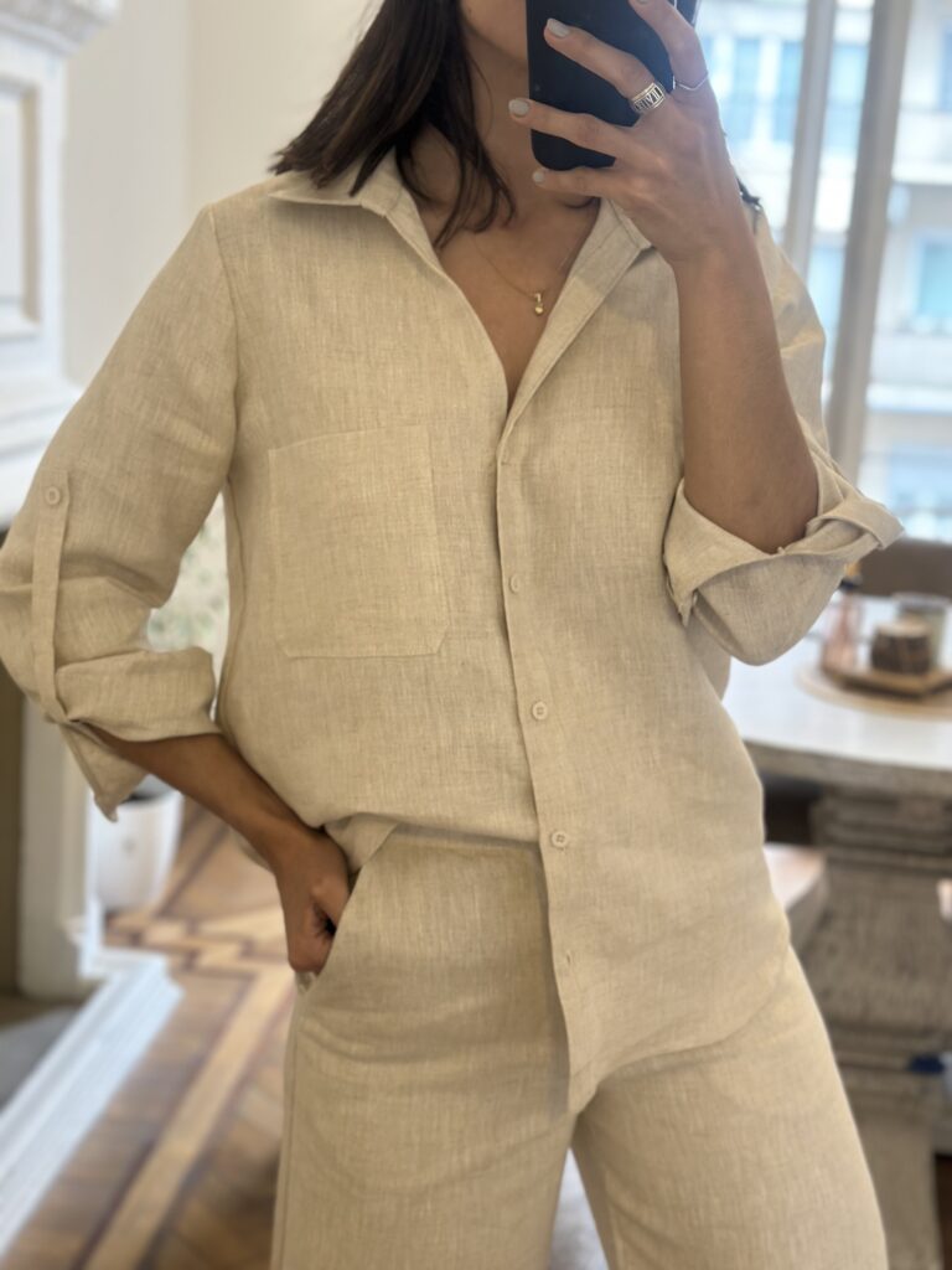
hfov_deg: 30.3
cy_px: 635
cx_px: 476
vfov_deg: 39.7
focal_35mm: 48
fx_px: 1760
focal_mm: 6.86
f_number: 1.78
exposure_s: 1/60
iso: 160
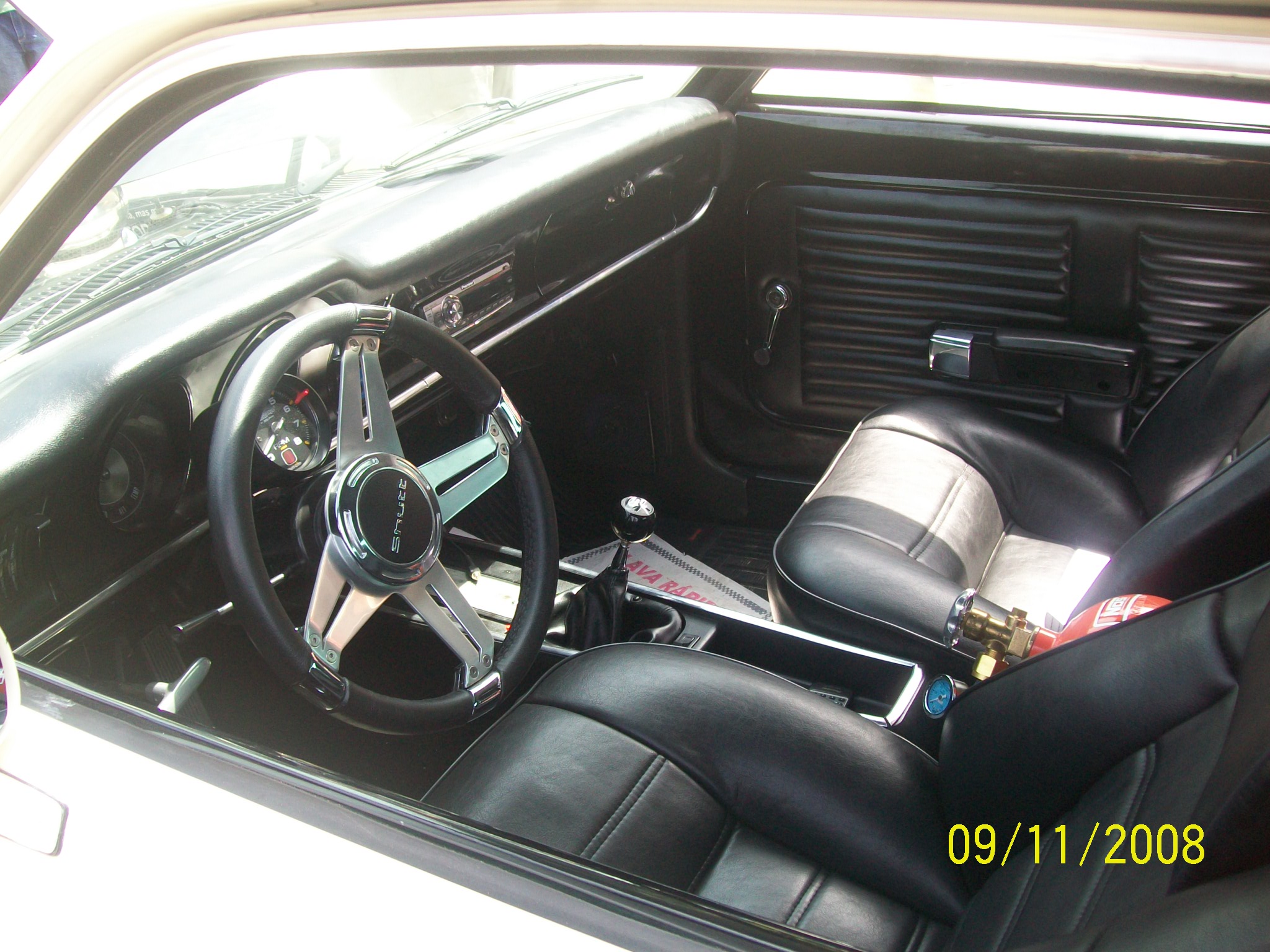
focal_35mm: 36
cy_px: 476
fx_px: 1321
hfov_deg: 51.4
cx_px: 635
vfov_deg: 39.7
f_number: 2.7
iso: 64
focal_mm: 6
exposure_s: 1/100
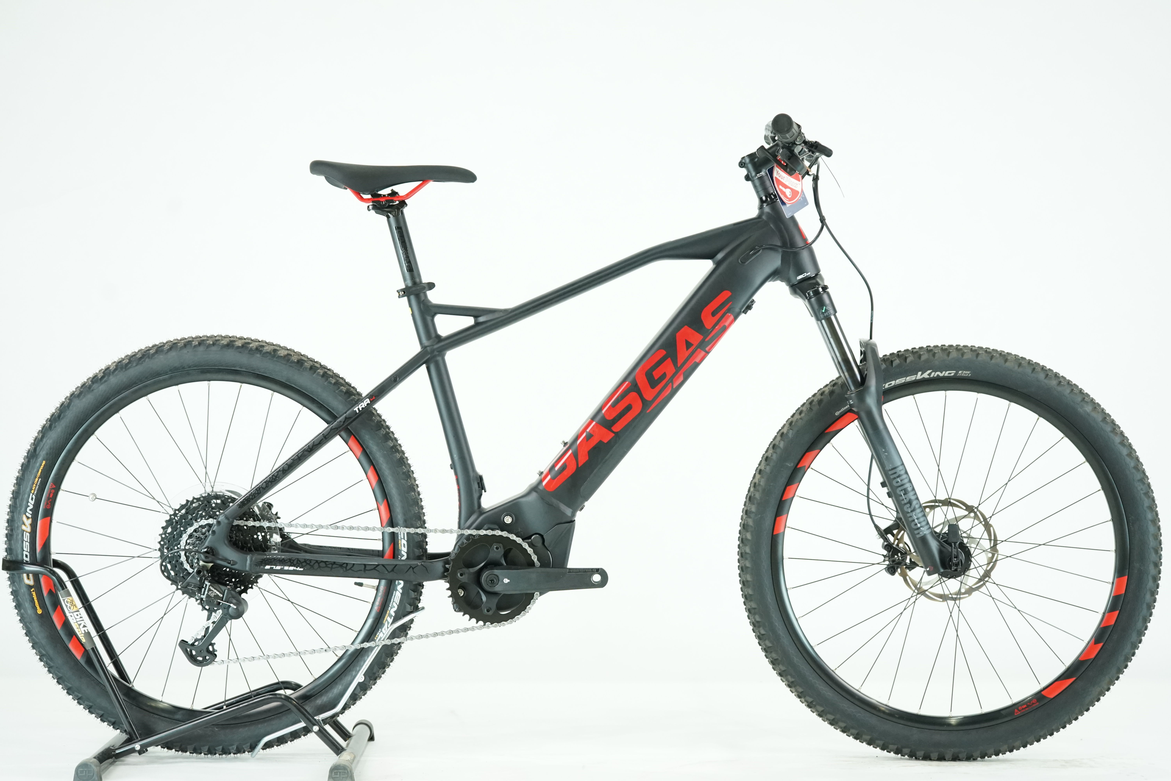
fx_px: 1886
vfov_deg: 23.4
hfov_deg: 34.5
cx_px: 586
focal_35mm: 58
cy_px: 390
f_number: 5
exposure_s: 1/200
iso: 2500
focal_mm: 58
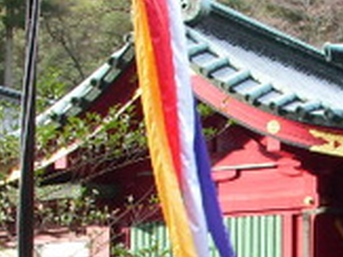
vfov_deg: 10.2
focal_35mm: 140
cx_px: 446
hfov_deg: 13.6
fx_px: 1386
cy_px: 390
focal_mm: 6.3
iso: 100
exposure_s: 1/30
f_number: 3.3
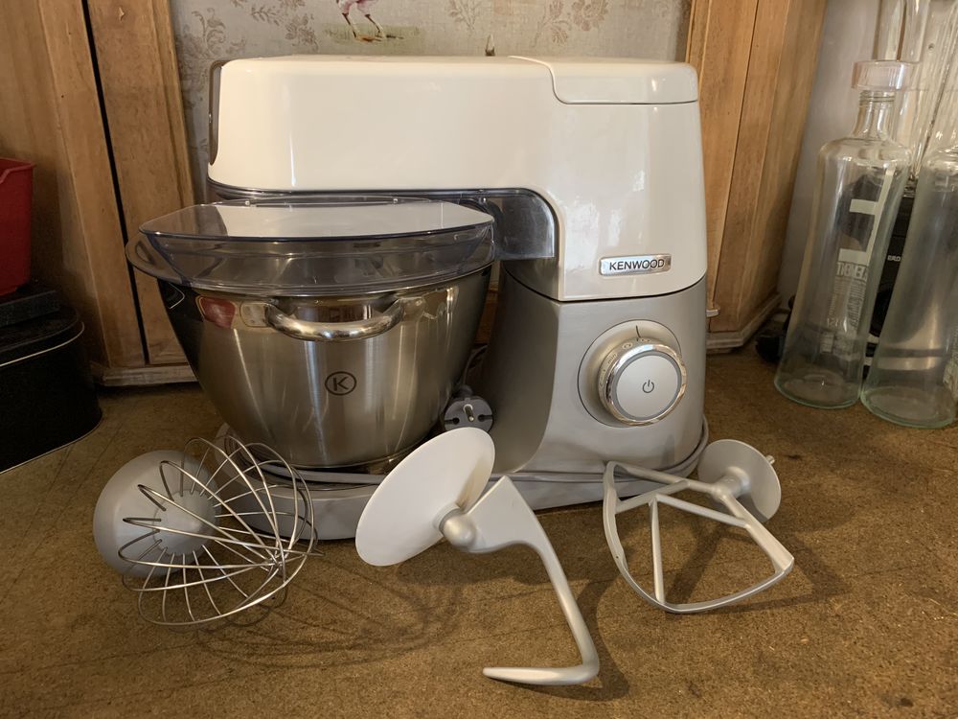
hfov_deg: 67.3
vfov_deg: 53.1
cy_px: 360
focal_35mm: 26
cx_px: 479
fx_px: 720
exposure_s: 1/40
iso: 400
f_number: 1.8
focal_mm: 4.25
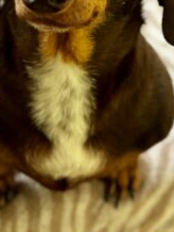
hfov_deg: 16.8
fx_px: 589
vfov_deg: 21.8
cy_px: 34
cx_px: 79
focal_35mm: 88
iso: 200
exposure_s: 1/60
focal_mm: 6.76
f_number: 1.78
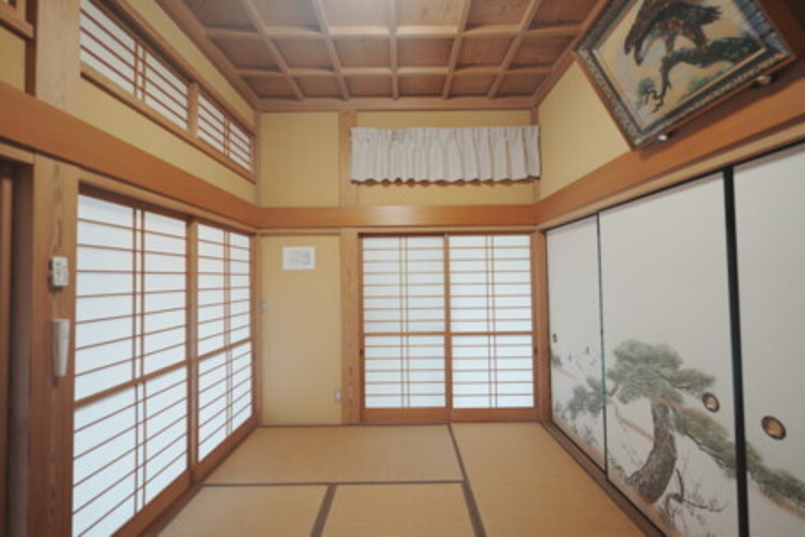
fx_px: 313
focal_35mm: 14
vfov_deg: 81.2
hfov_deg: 104.3
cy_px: 268
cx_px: 402
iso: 400
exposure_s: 1/100
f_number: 1.8
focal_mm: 14
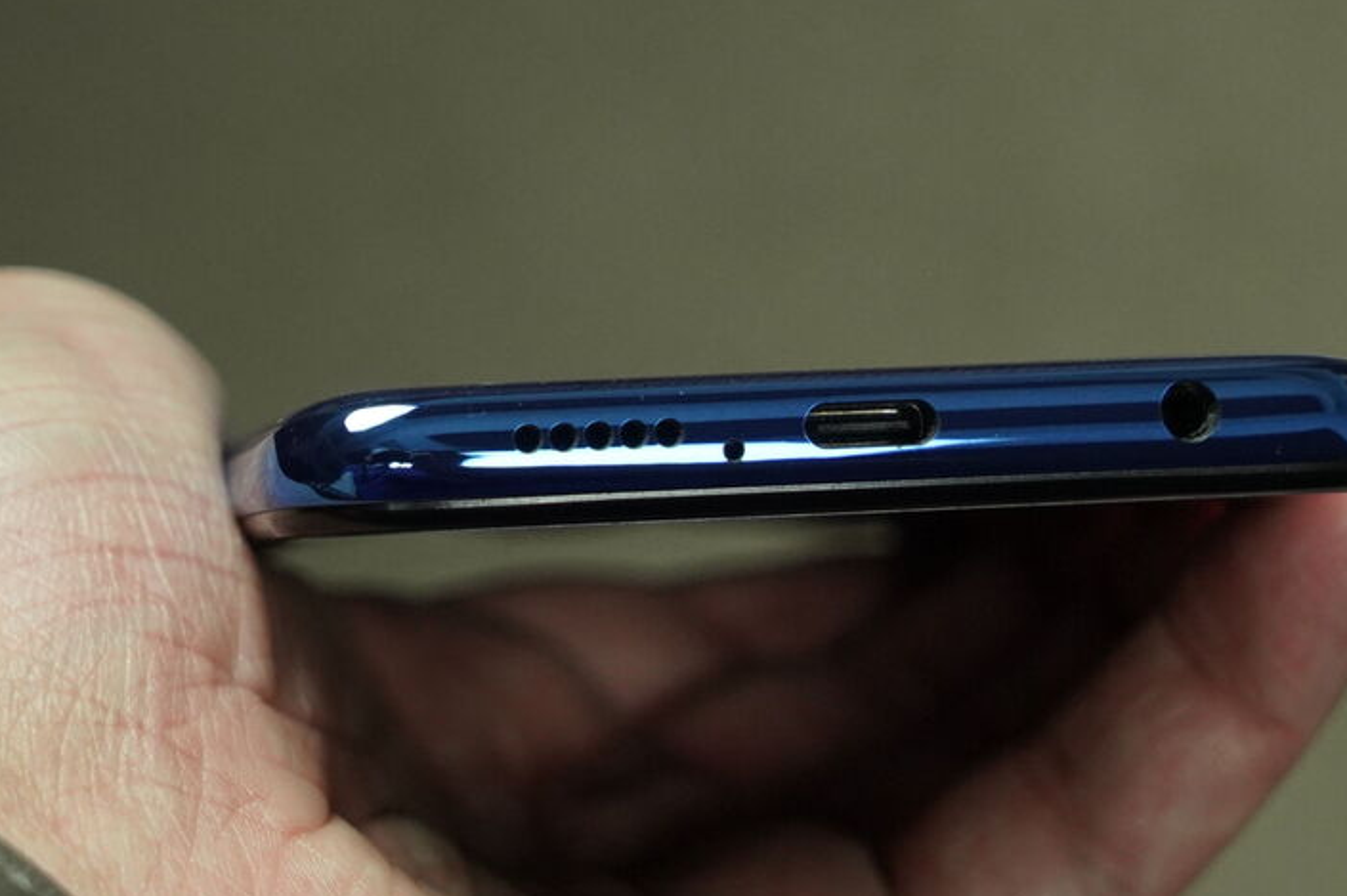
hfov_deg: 26.9
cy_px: 434
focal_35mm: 75
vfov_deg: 18.2
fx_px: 2804
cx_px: 874
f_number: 6.3
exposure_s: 1/250
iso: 3200
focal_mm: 55
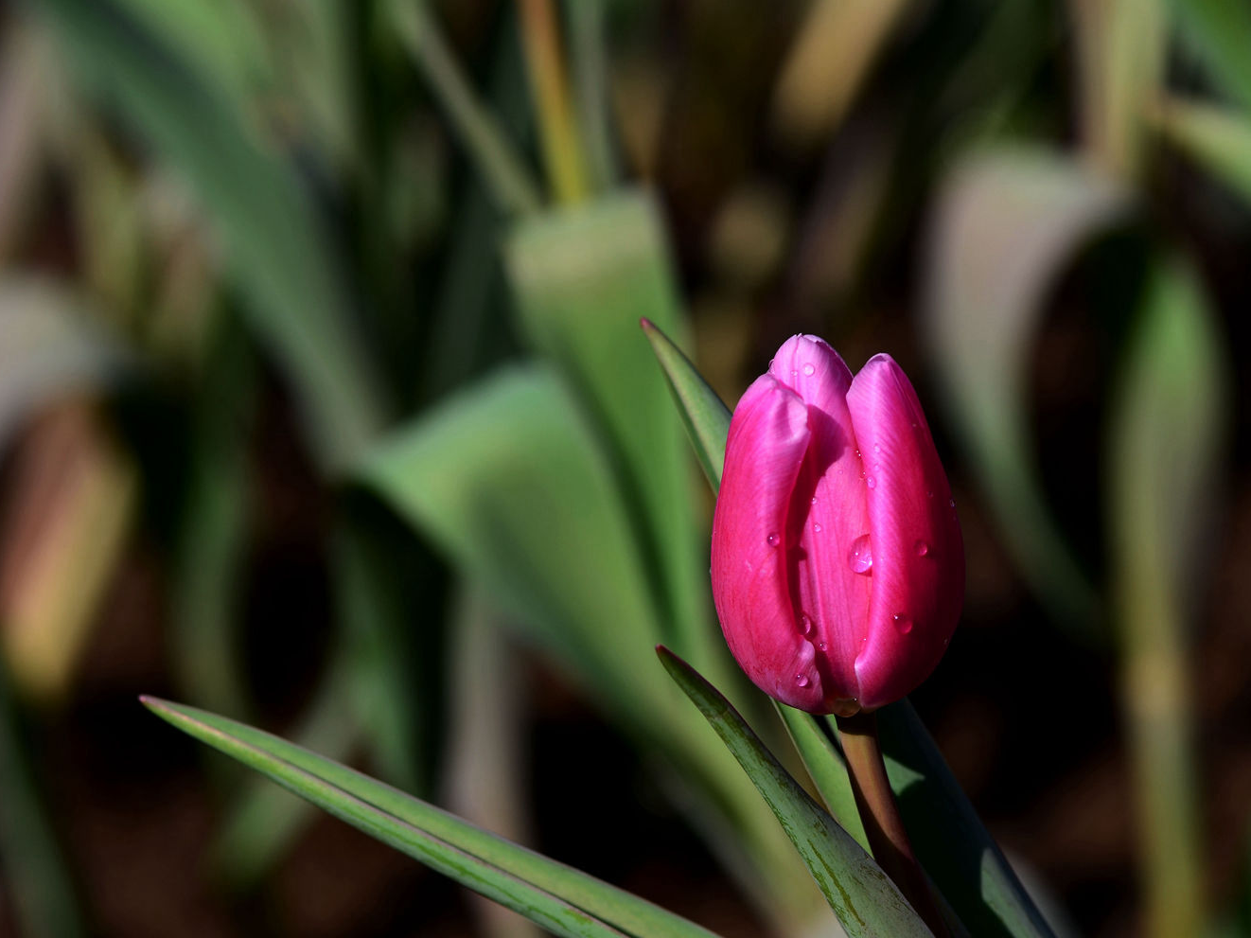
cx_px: 629
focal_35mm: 172
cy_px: 469
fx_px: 6198
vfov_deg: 8.7
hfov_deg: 11.5
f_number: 5.6
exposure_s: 1/500
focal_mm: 105
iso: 100
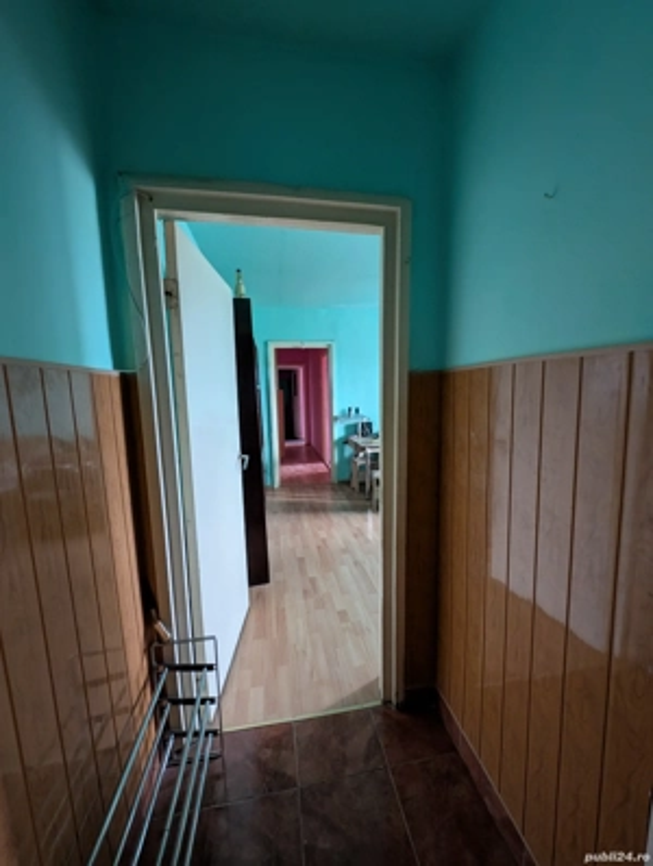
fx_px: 301
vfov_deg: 110.4
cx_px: 326
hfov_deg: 94.7
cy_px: 433
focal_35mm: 12
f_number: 1.95
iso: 362
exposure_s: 1/23.8
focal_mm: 2.23
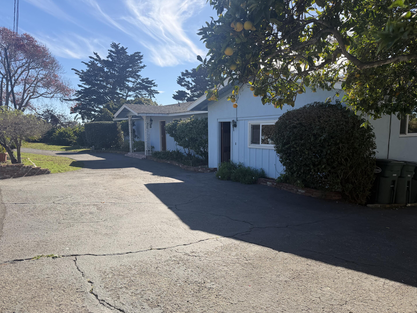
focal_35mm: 25
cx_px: 209
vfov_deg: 54.9
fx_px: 301
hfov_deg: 69.4
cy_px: 161
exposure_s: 1/3279
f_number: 1.78
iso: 100
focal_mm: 6.76
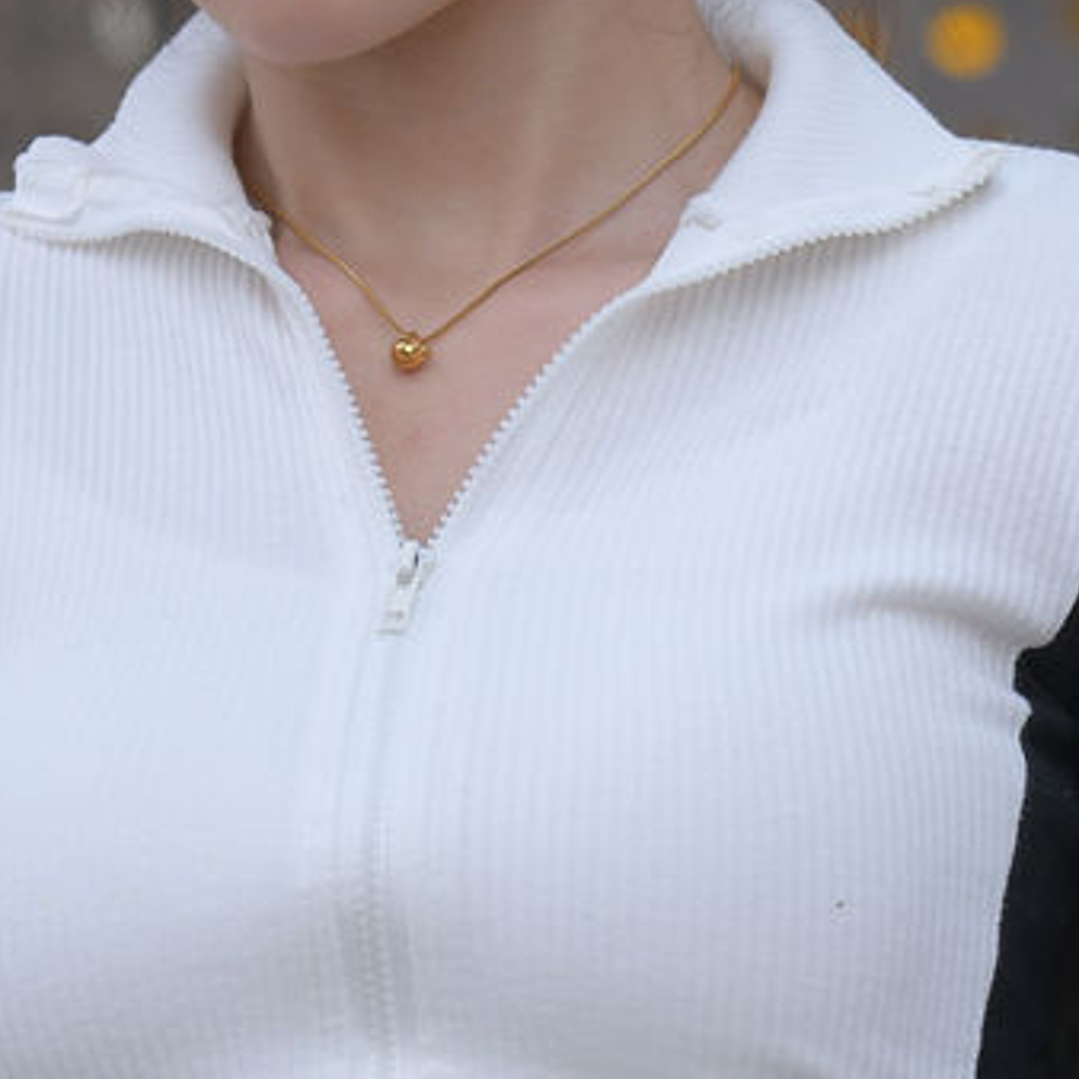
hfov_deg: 2.8
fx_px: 21970
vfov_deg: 2.8
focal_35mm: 623
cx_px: 472
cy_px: 1666
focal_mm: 120
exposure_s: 1/640
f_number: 4
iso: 125
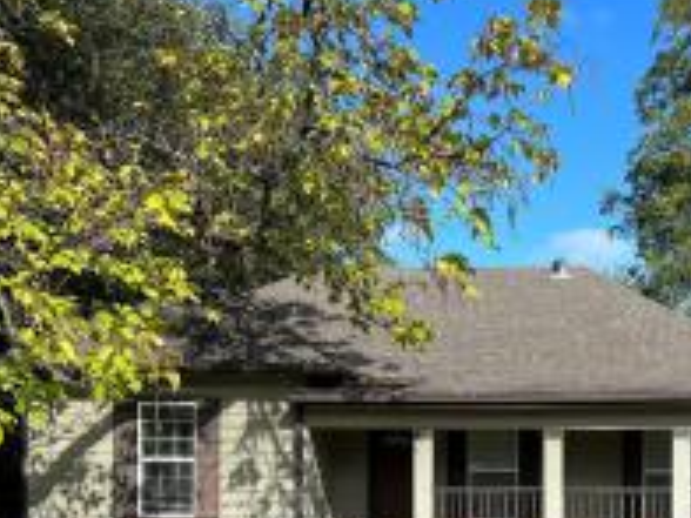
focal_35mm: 53
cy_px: 476
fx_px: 1058
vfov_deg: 26.5
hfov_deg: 35.5
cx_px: 504
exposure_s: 1/2841
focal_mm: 5.7
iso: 50
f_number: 1.5
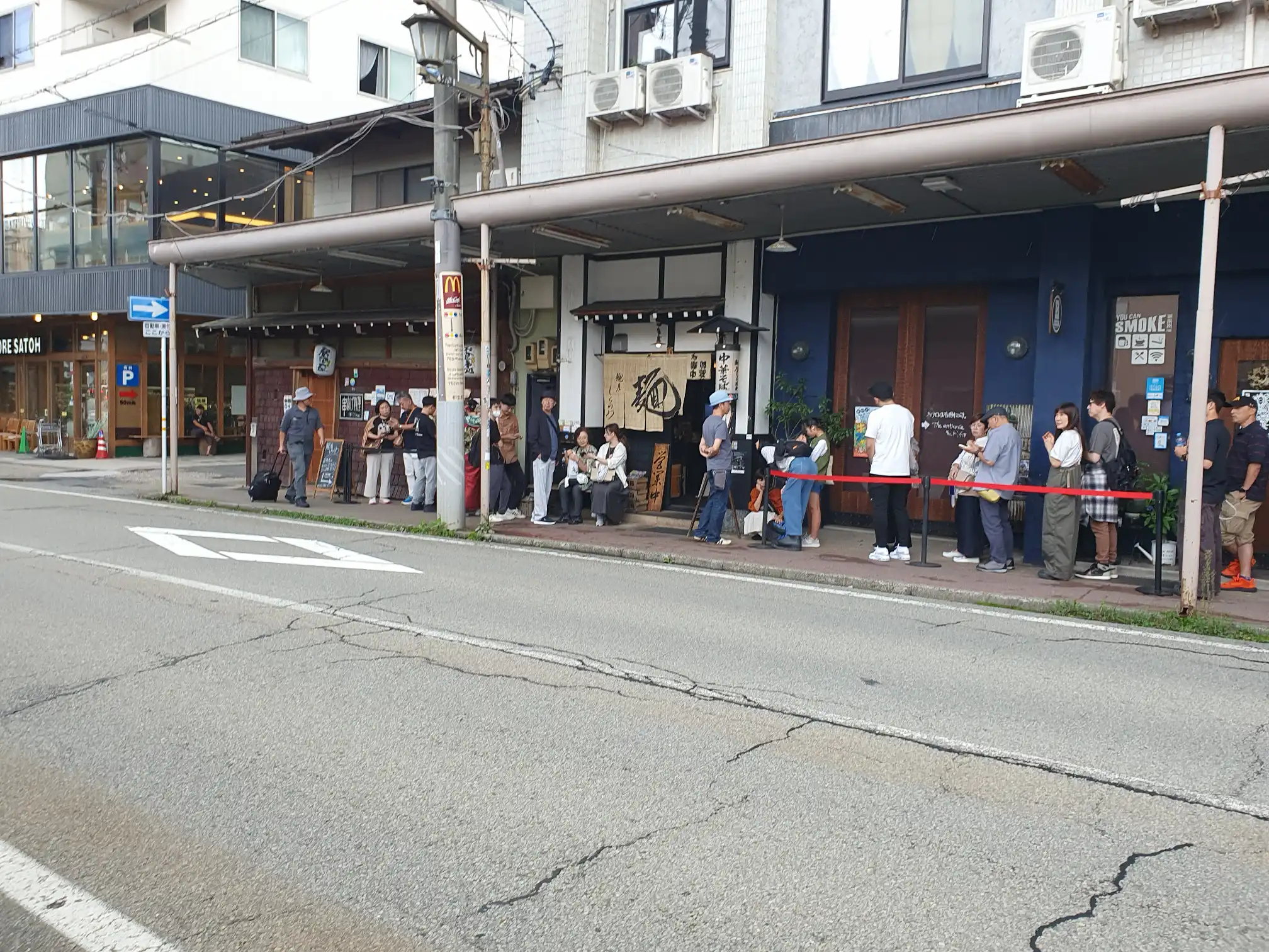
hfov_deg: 67.3
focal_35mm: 26
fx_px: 953
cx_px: 634
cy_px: 476
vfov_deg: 53.1
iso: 50
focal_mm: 4.32
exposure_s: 1/219
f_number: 2.4
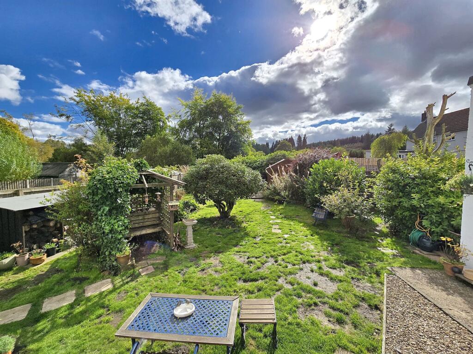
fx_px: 178
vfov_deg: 89.9
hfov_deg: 106.2
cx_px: 236
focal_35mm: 13
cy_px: 177
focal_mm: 2.2
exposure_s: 1/3945
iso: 50
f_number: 2.2
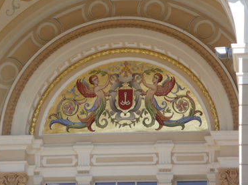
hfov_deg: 6.1
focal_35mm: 327
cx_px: 113
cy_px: 75
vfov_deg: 4.5
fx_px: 2341
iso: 100
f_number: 4.9
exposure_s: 1/320
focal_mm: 40.9
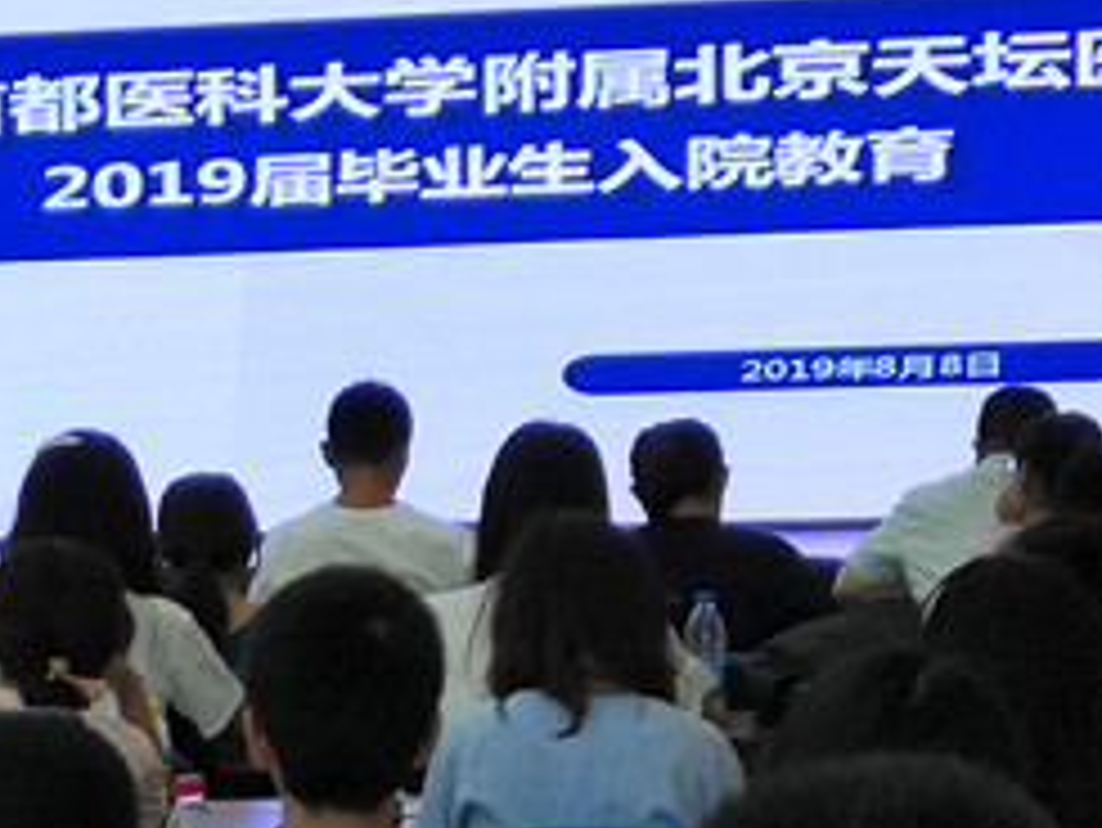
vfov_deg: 9.0
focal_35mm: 163
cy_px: 945
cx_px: -270
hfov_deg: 11.8
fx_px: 5192
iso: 64
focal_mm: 3.95
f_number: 1.8
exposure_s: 1/100
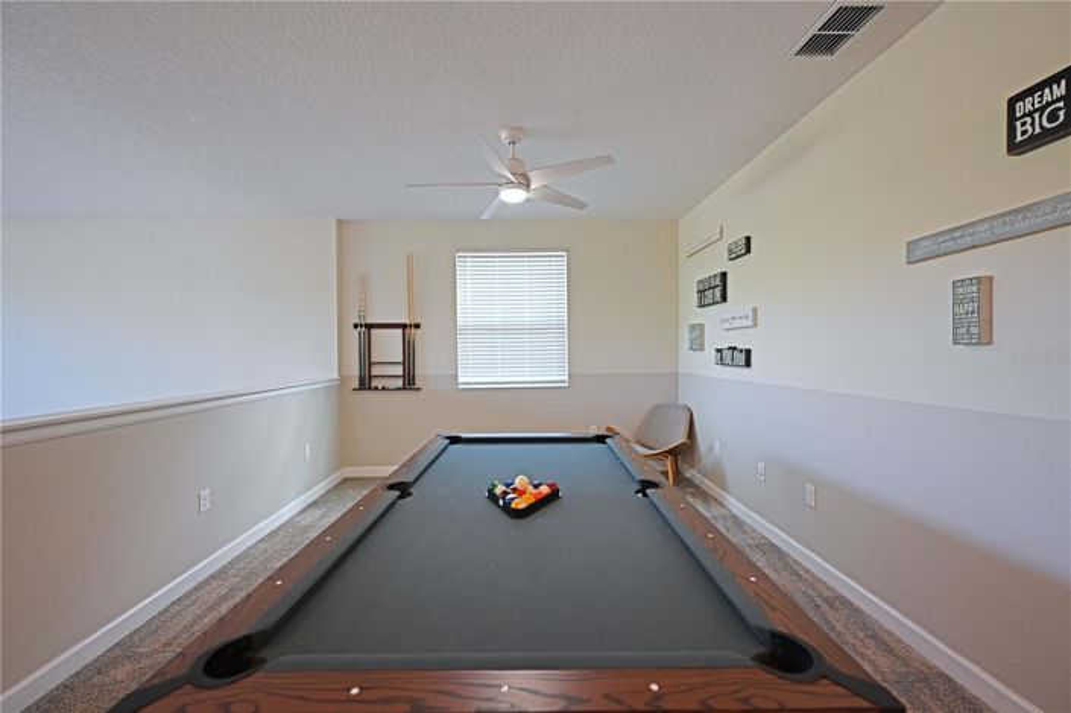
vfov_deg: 81.1
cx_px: 536
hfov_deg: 104.3
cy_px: 356
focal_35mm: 14
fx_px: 416
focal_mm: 14
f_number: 2.8
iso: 500
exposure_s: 1/125
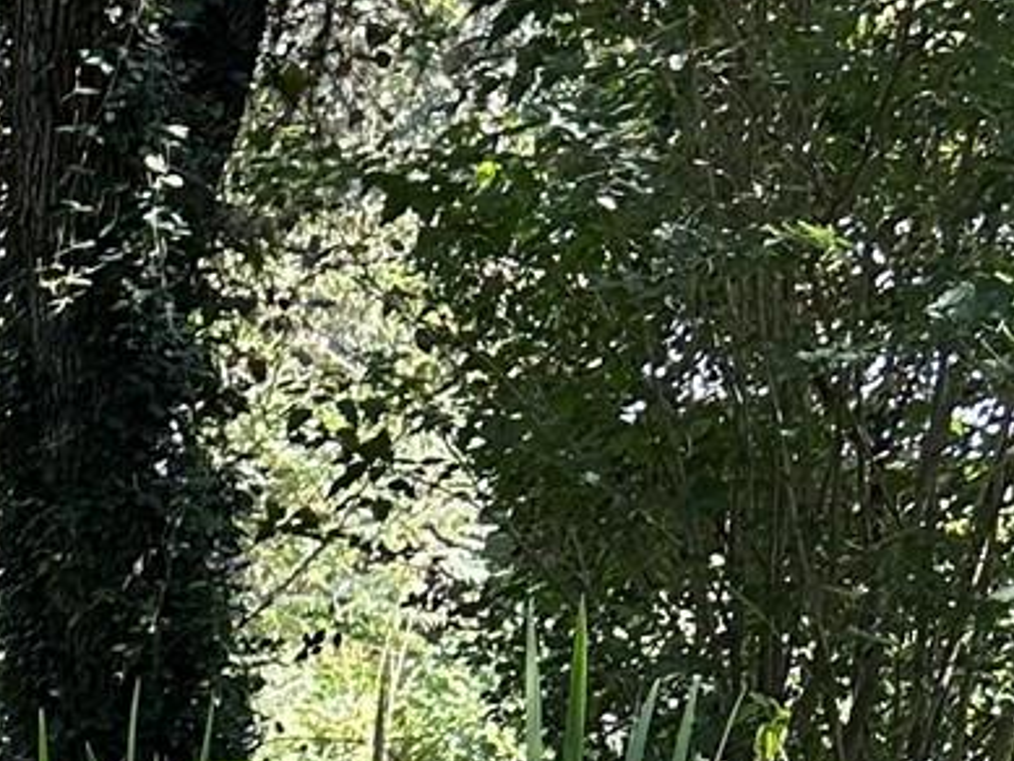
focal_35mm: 137
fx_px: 4014
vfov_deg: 10.0
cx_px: -732
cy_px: 1509
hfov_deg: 13.2
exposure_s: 1/197
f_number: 1.5
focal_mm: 5.7
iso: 40
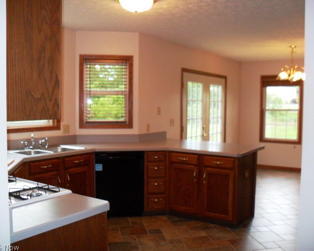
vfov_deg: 40.1
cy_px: 126
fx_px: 344
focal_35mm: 37
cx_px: 155
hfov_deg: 49.1
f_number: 3
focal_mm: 6.3
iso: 200
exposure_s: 1/45
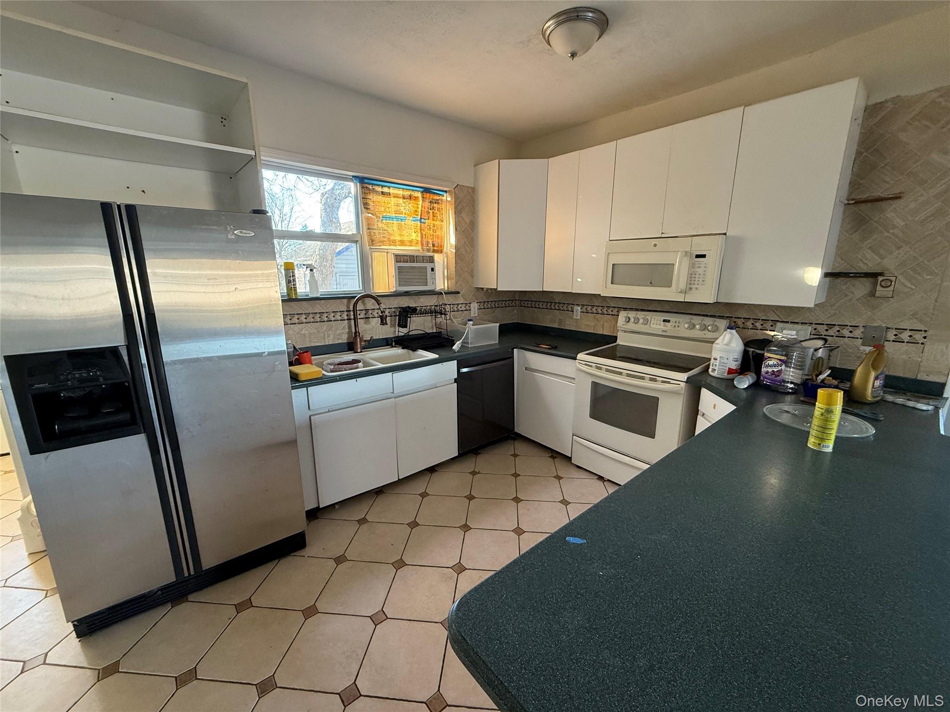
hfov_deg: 102.1
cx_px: 475
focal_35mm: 14
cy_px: 356
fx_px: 384
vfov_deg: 85.7
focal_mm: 2.22
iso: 320
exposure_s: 1/82
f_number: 2.2
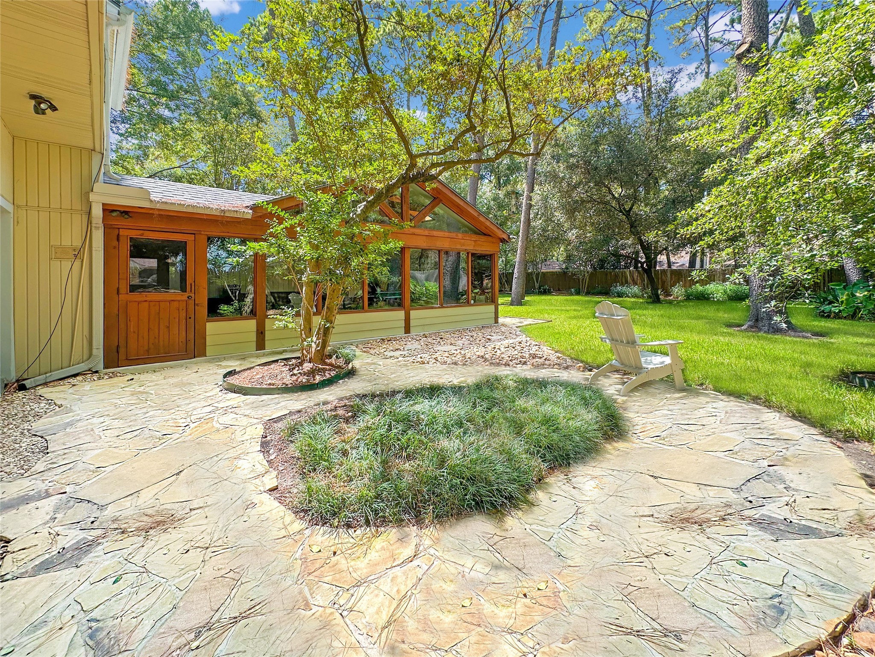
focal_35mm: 14
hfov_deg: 102.1
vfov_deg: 85.7
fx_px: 354
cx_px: 438
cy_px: 328
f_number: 2.2
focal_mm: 2.22
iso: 40
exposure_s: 1/310
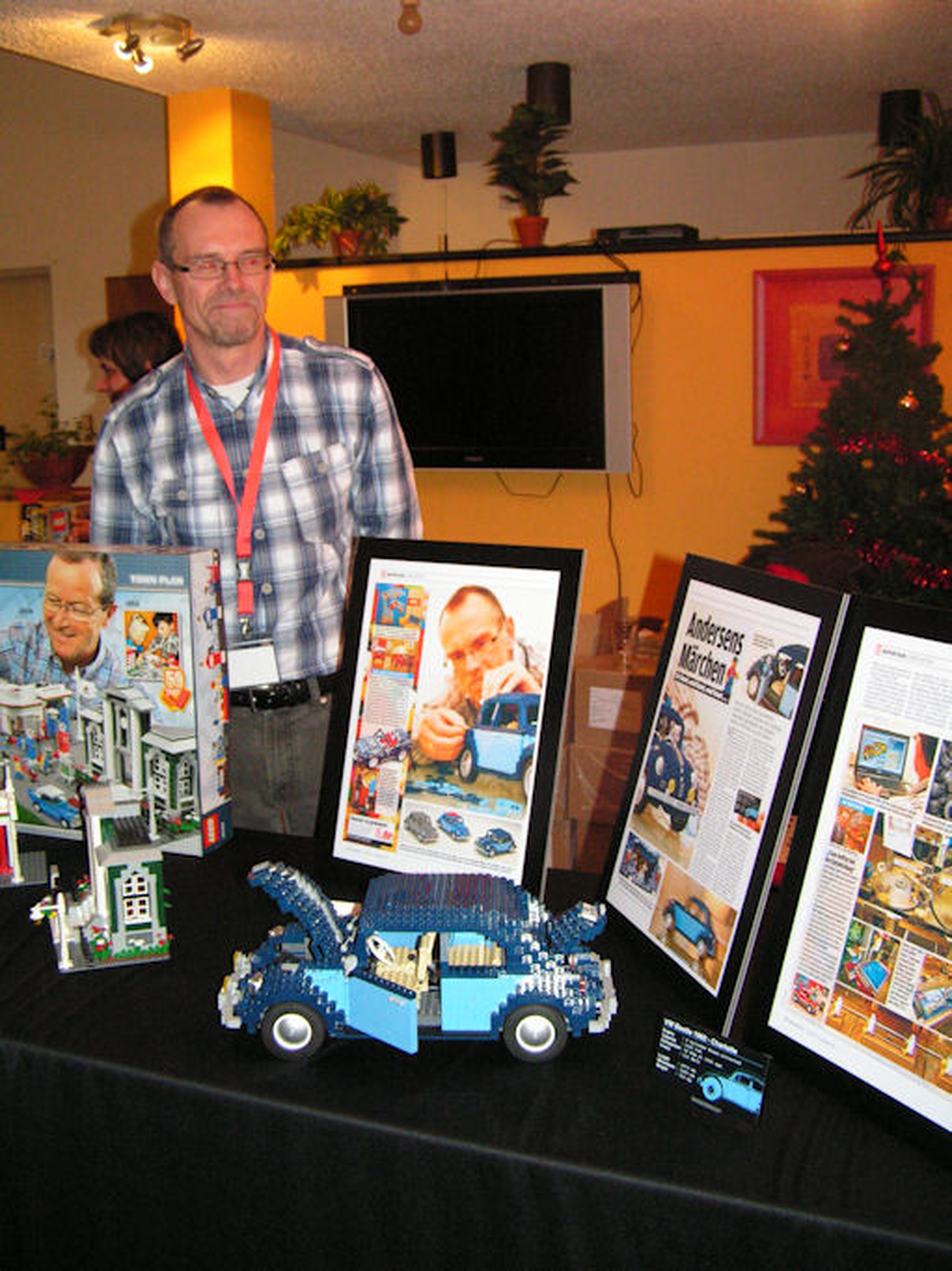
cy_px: 636
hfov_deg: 37.7
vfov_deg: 49.0
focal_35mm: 38
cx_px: 476
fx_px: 1394
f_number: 2.8
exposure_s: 1/40
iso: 200
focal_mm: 6.3
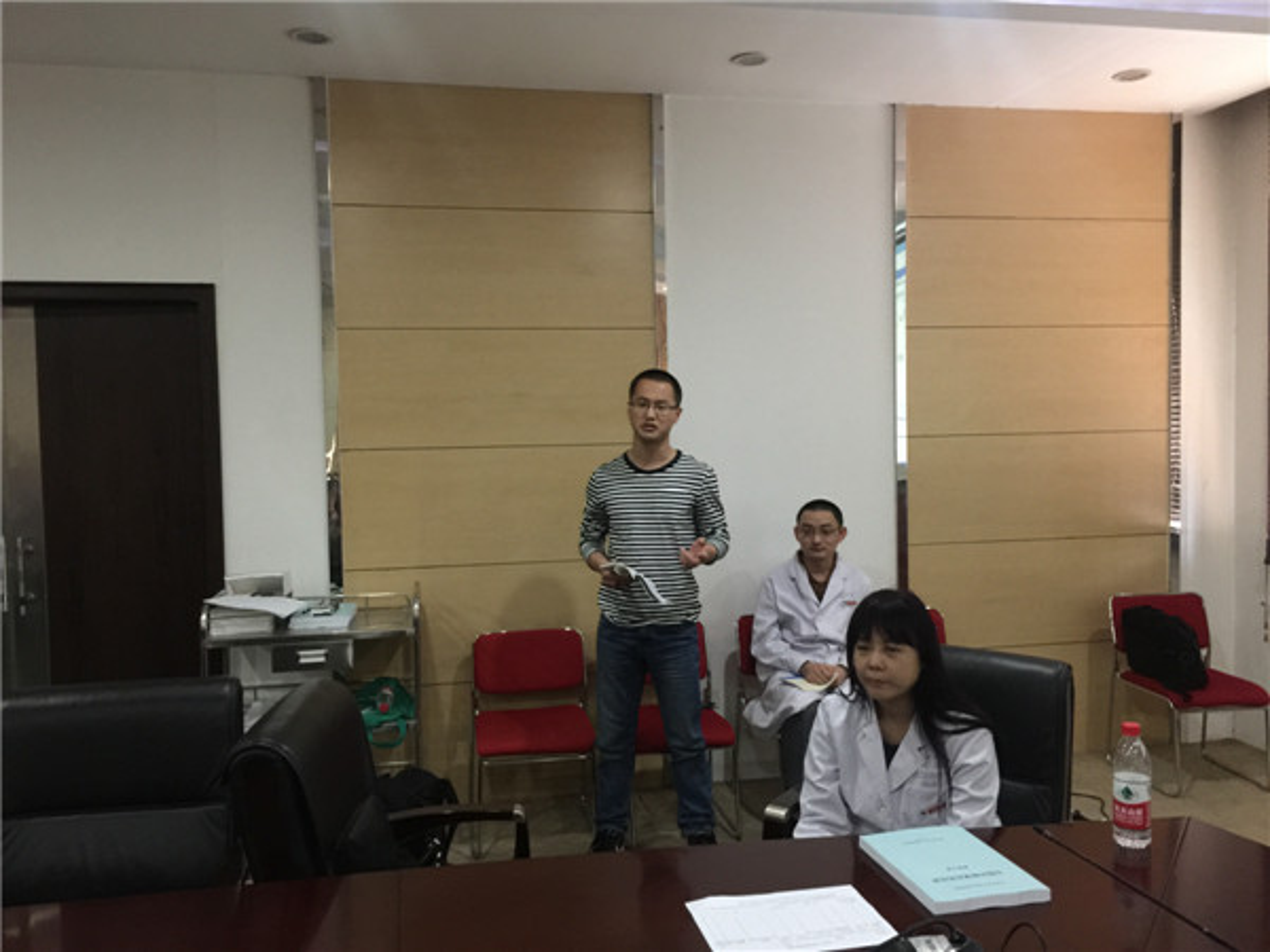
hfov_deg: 61.7
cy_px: 476
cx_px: 635
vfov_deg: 48.2
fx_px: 1064
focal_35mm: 29
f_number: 2.2
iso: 125
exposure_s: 1/4
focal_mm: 4.15
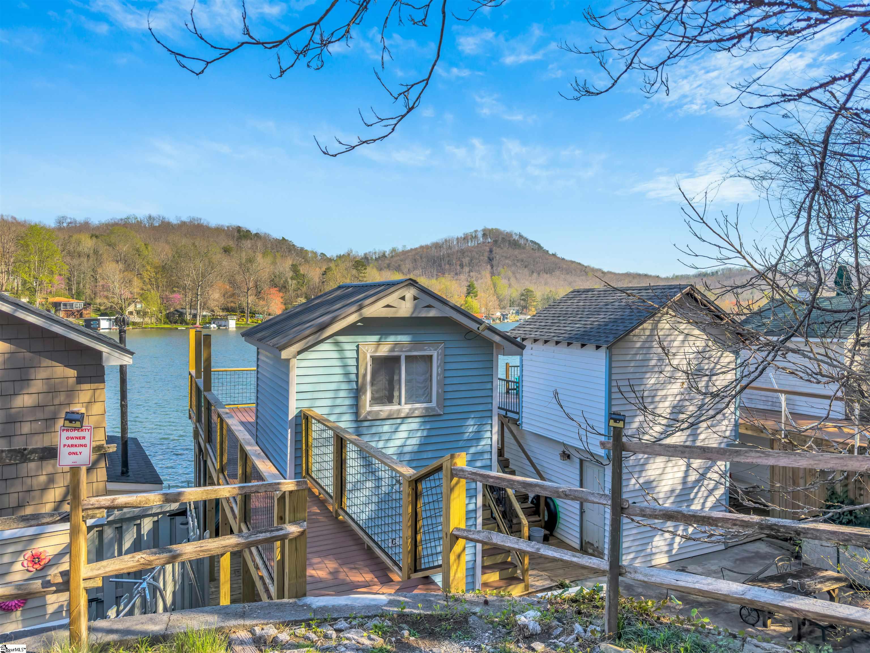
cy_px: 326
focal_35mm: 24
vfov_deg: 56.8
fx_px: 603
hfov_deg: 71.6
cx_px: 435
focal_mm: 6.76
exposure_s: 1/2700
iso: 64
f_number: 1.8
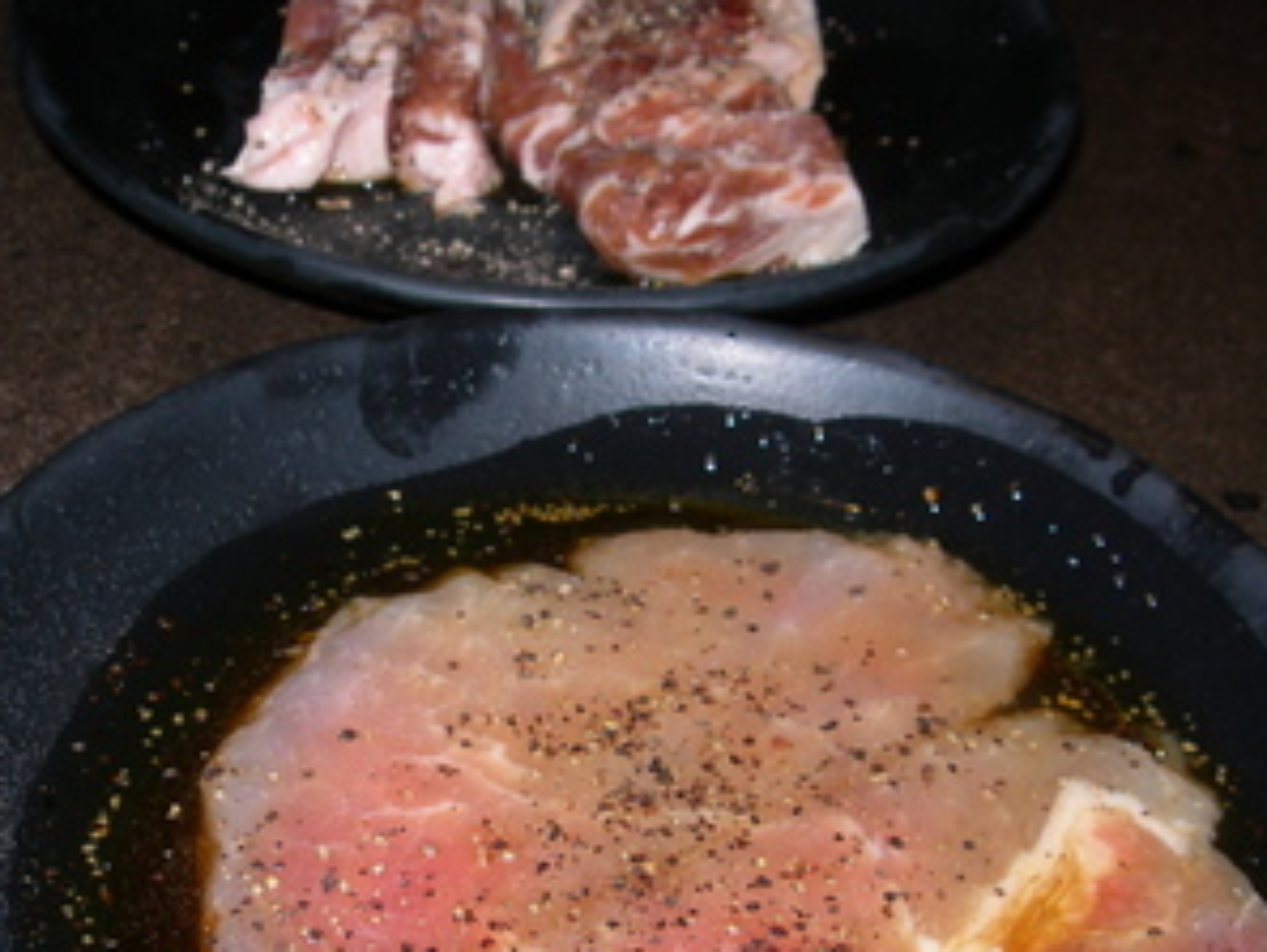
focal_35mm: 64
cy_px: 604
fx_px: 2343
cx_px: 529
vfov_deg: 22.9
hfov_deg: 30.2
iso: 50
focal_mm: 7.8
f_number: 4.8
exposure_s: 1/60.1
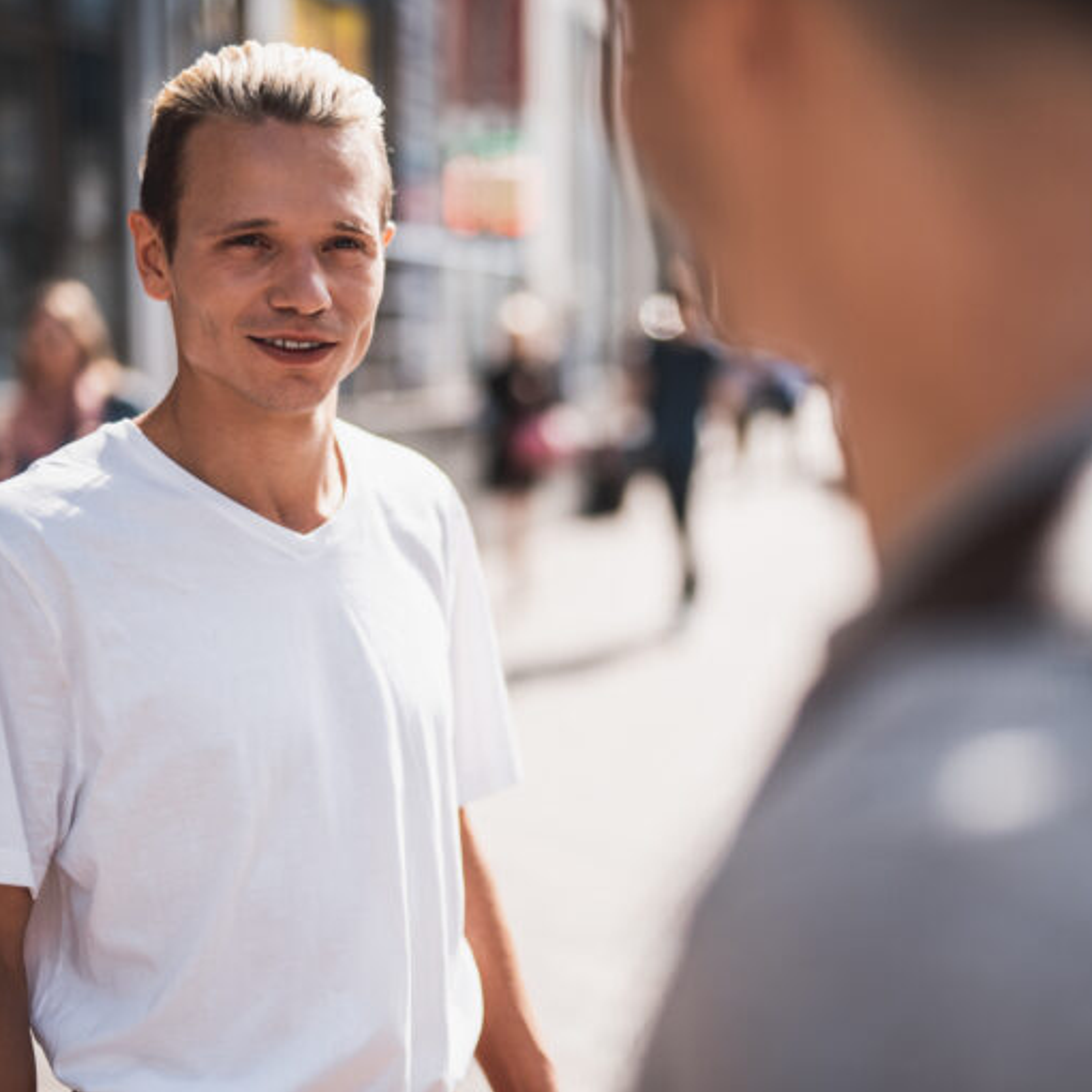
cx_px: 593
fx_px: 2284
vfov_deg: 26.9
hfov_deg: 26.9
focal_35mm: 64
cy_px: 545
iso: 100
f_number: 1.4
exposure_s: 1/3200
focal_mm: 50
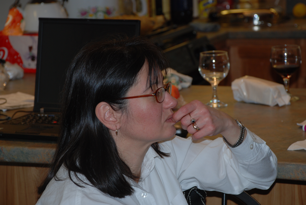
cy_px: 102
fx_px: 1085
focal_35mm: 128
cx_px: 153
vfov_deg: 10.8
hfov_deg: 16.1
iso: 200
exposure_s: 1/60
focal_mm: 85
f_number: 5.6
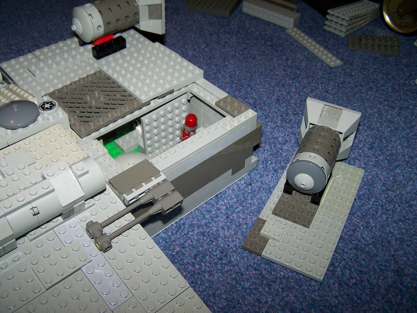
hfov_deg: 48.9
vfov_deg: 37.8
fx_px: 458
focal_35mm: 38
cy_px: 156
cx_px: 208
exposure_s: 1/60
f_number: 2.8
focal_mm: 6.3
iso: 80
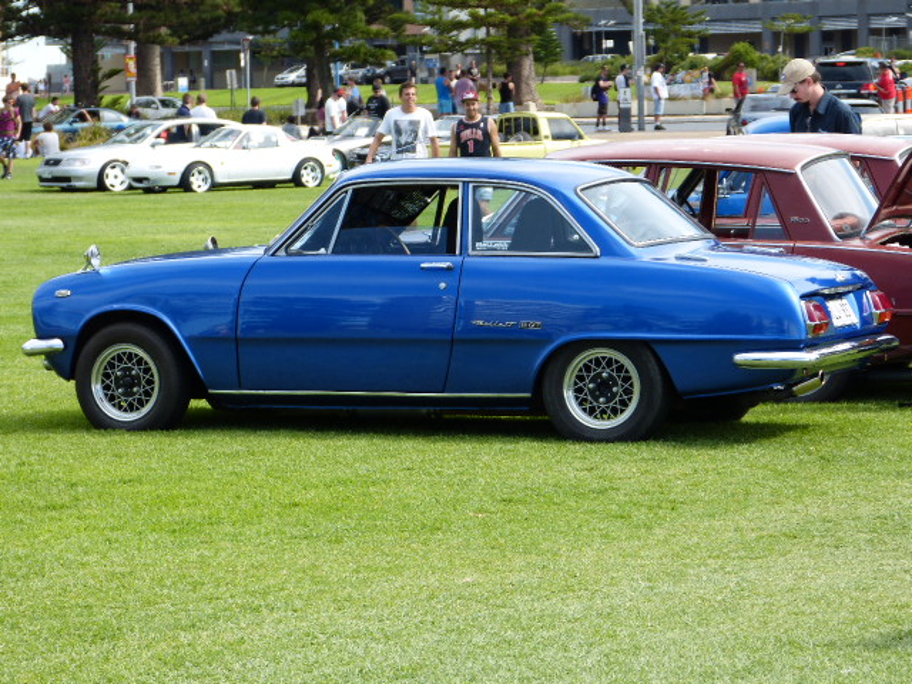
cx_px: 456
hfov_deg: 12.7
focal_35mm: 155
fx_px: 4084
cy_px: 342
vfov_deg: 9.6
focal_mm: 27.9
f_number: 4
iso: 100
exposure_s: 1/320
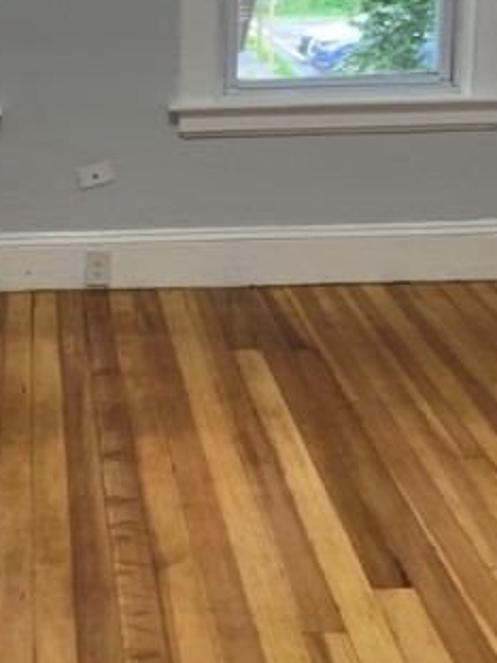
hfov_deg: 22.4
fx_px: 1225
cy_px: 138
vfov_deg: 29.6
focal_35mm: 64
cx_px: 53
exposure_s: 1/60
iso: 125
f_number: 1.8
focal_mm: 4.25
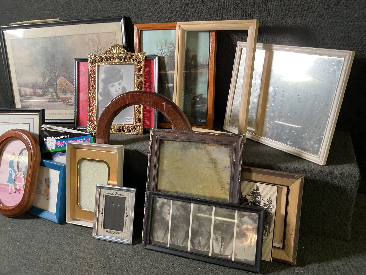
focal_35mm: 29
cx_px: 183
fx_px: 307
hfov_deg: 61.7
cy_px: 138
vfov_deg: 48.2
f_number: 1.8
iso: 100
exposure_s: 1/60
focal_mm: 3
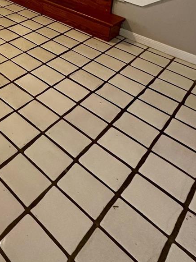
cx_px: -54
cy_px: -58
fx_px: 279
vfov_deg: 37.1
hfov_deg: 30.9
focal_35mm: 37
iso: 250
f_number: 2.2
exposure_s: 1/60
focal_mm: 2.22
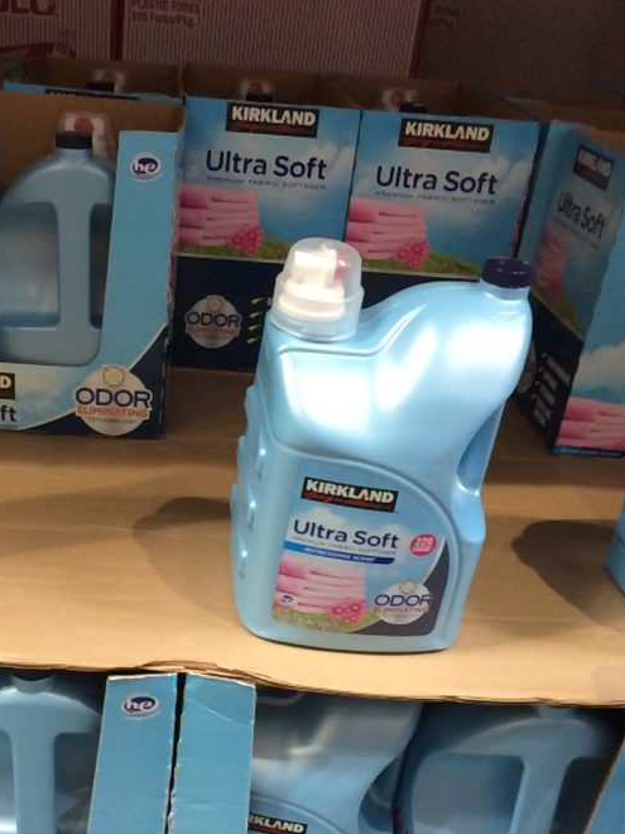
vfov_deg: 41.7
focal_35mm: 45
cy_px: 524
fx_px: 1083
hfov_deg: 31.8
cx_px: 187
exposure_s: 1/100
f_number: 2.2
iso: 320
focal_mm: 4.15
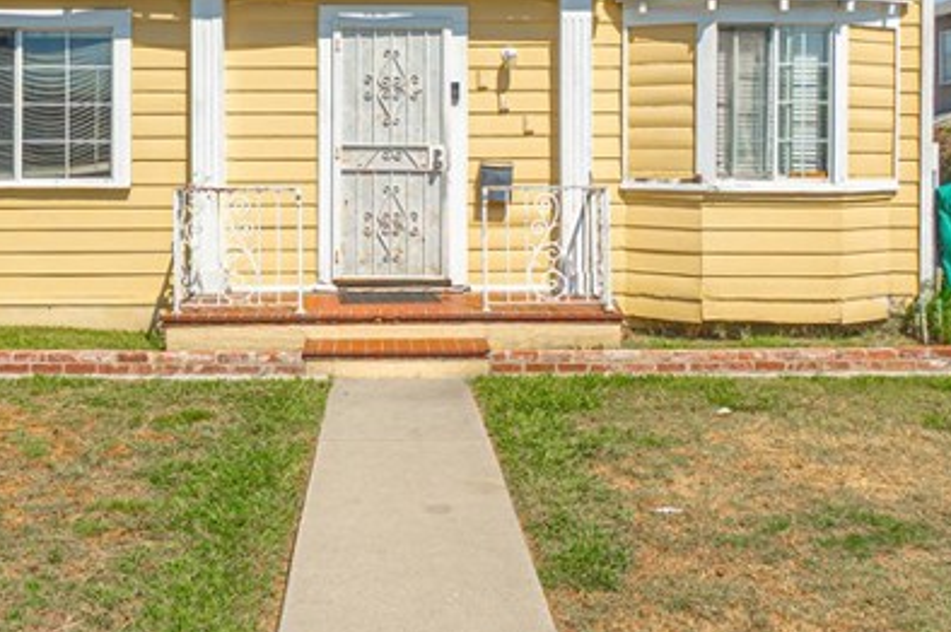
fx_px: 1029
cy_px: 140
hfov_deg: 49.5
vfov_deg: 33.3
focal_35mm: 39
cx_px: 442
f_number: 7.1
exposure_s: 1/400
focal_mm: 10
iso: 100
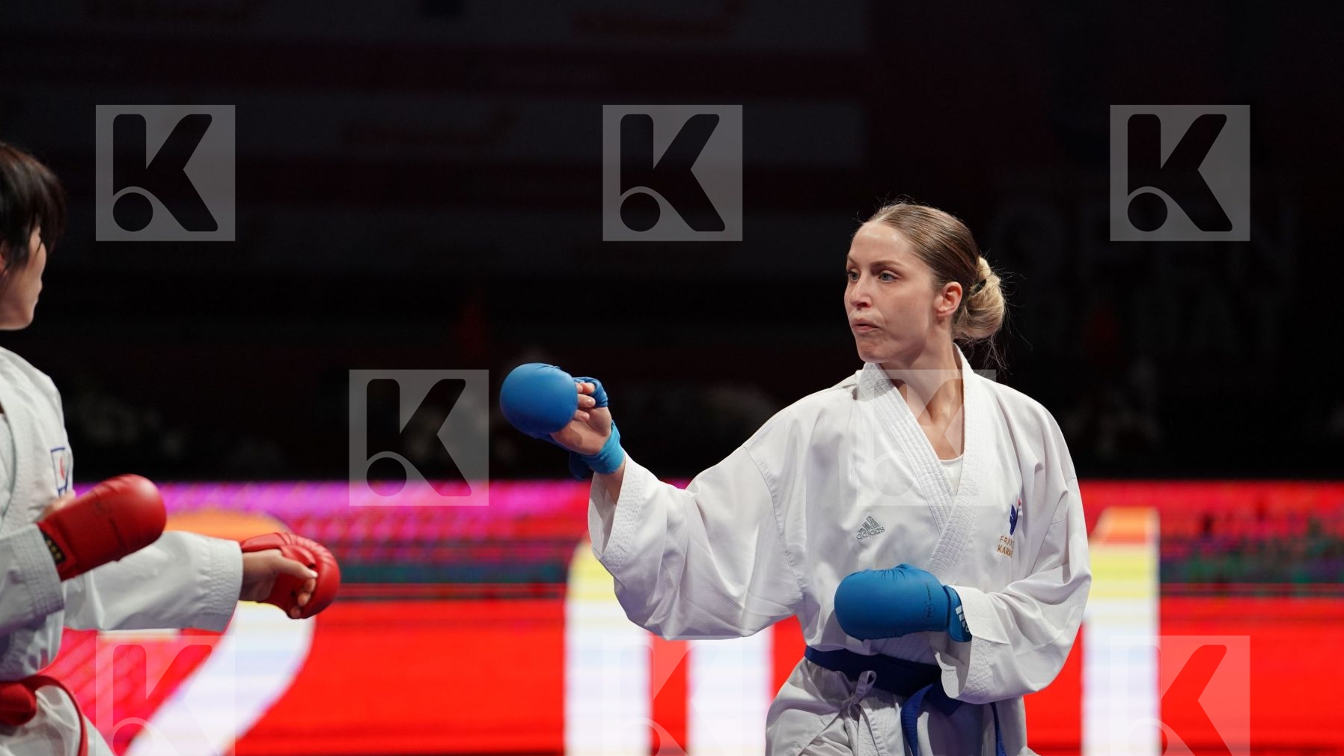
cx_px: 673
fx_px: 7483
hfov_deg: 10.3
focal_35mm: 210
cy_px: 438
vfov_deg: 5.8
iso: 2500
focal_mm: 200
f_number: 2.8
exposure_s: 1/1000
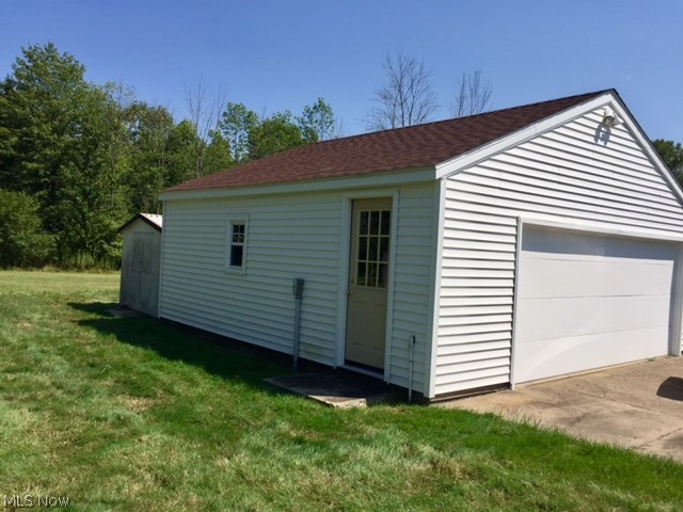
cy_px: 256
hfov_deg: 61.7
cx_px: 342
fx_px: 572
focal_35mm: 29
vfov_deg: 48.2
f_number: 2.2
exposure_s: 1/3300
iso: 32
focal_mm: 4.15
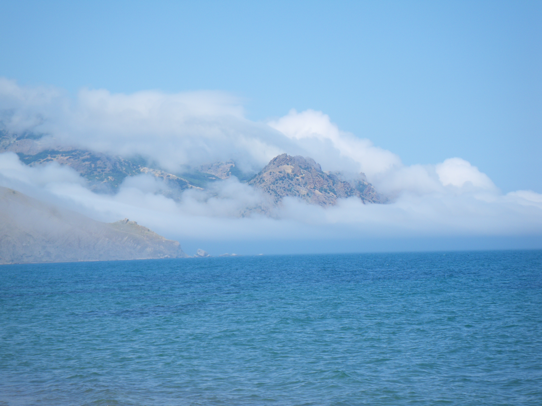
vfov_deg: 12.9
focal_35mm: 115
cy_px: 203
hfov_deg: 17.1
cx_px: 271
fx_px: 1801
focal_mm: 20.6
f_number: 5.2
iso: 50
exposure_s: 1/250
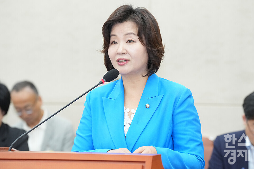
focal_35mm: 162
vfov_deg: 8.5
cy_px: 84
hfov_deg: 12.7
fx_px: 1143
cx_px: 127
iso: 3200
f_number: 5
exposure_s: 1/200
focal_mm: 162
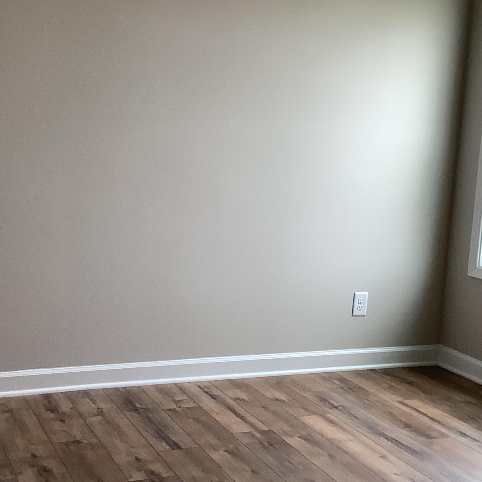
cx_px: 214
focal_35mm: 54
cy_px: 261
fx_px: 851
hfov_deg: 31.6
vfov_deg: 31.6
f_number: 2.4
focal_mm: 3.3
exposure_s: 1/50
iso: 50
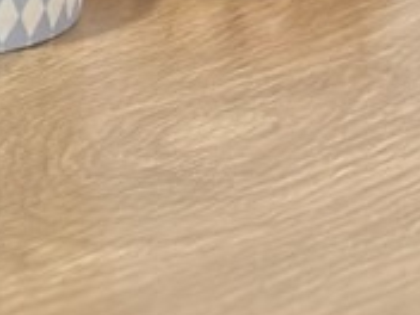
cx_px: -511
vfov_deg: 4.1
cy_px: -661
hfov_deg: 5.5
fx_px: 4247
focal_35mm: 350
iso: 250
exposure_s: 1/60
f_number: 1.78
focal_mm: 6.86
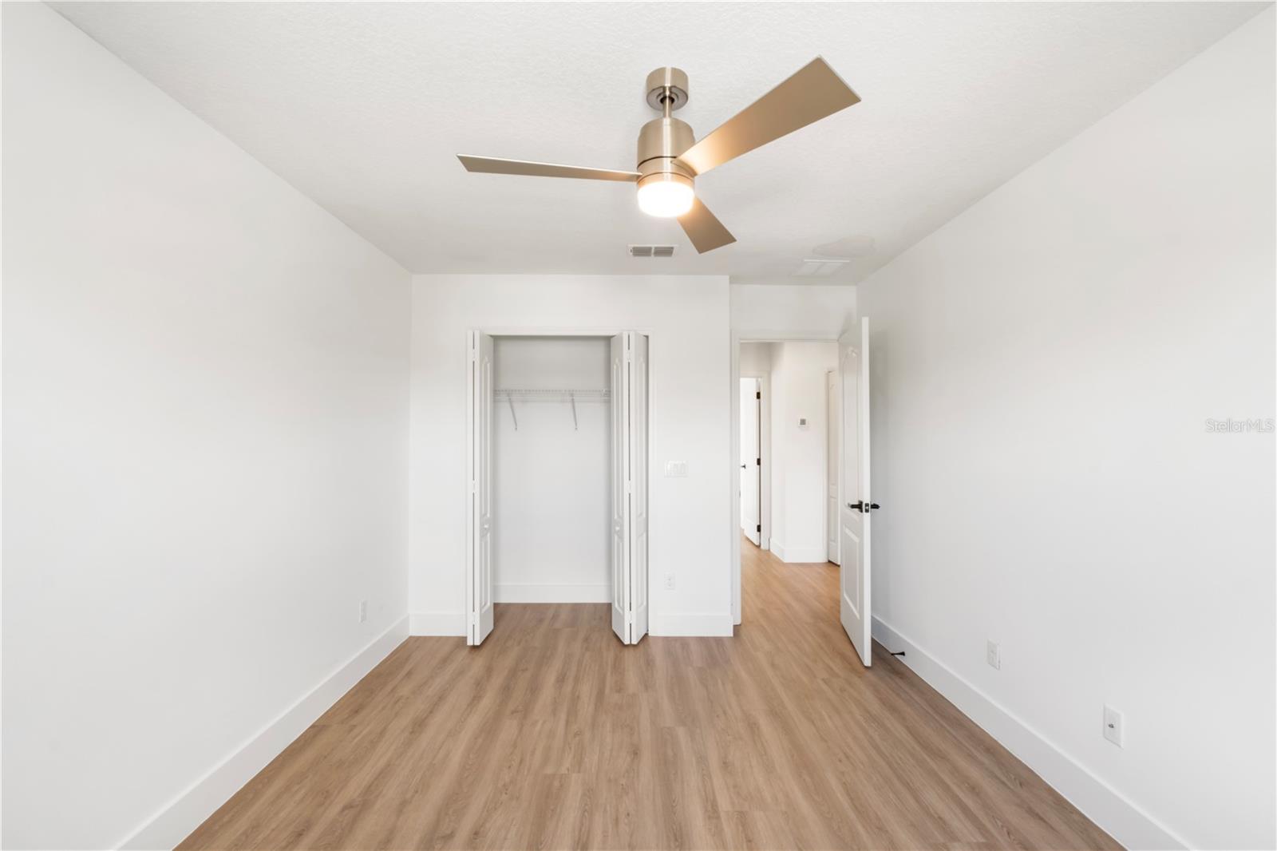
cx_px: 638
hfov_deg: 100.4
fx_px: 532
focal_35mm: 15
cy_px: 426
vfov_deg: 77.3
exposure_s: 1.5
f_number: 13
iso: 320
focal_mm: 10
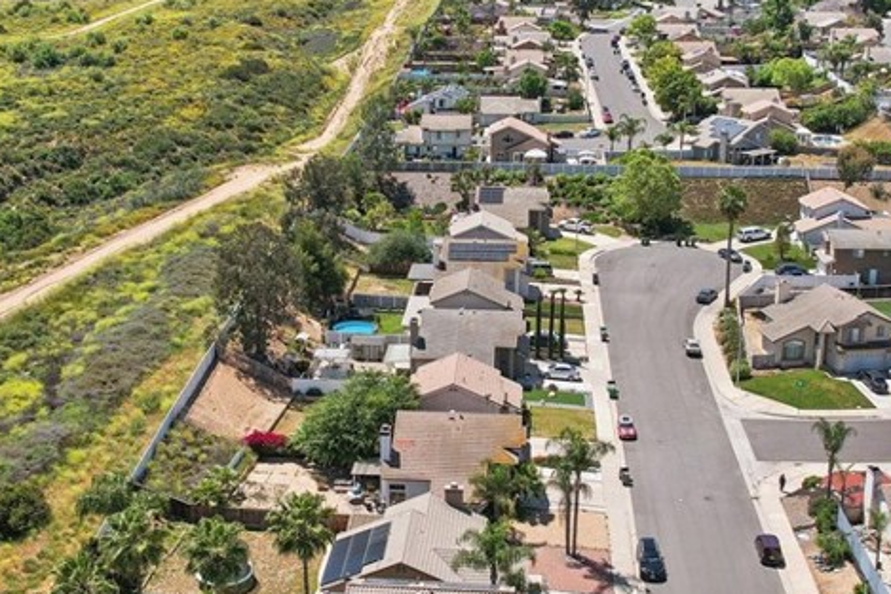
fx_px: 1188
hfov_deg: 41.0
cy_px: 296
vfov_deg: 28.1
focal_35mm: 48
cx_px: 397
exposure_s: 1/2000
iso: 130
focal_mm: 8.4
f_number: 2.8
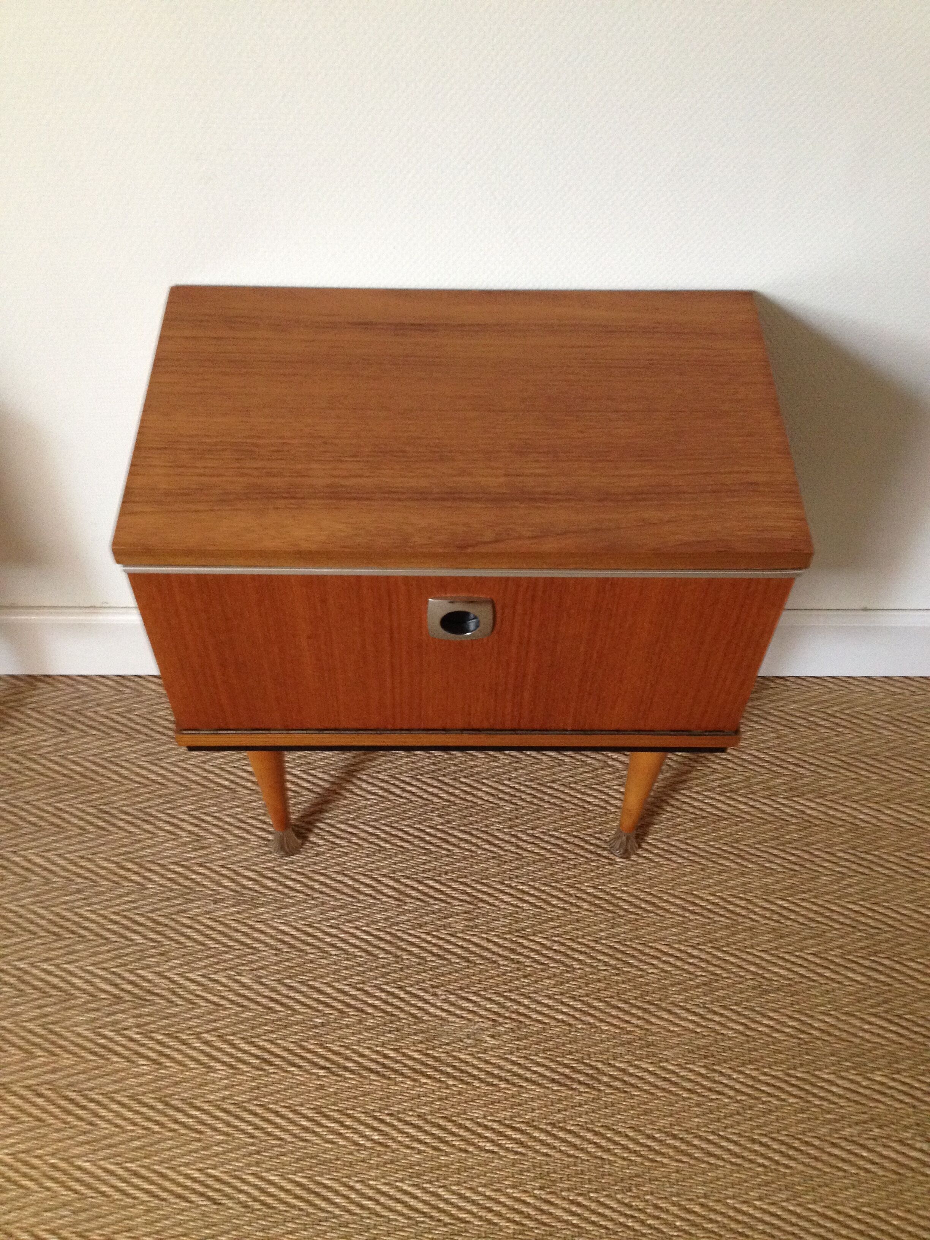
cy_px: 620
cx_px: 465
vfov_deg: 52.6
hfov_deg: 40.7
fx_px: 1254
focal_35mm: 35
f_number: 2.4
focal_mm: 4.28
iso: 250
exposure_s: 1/20
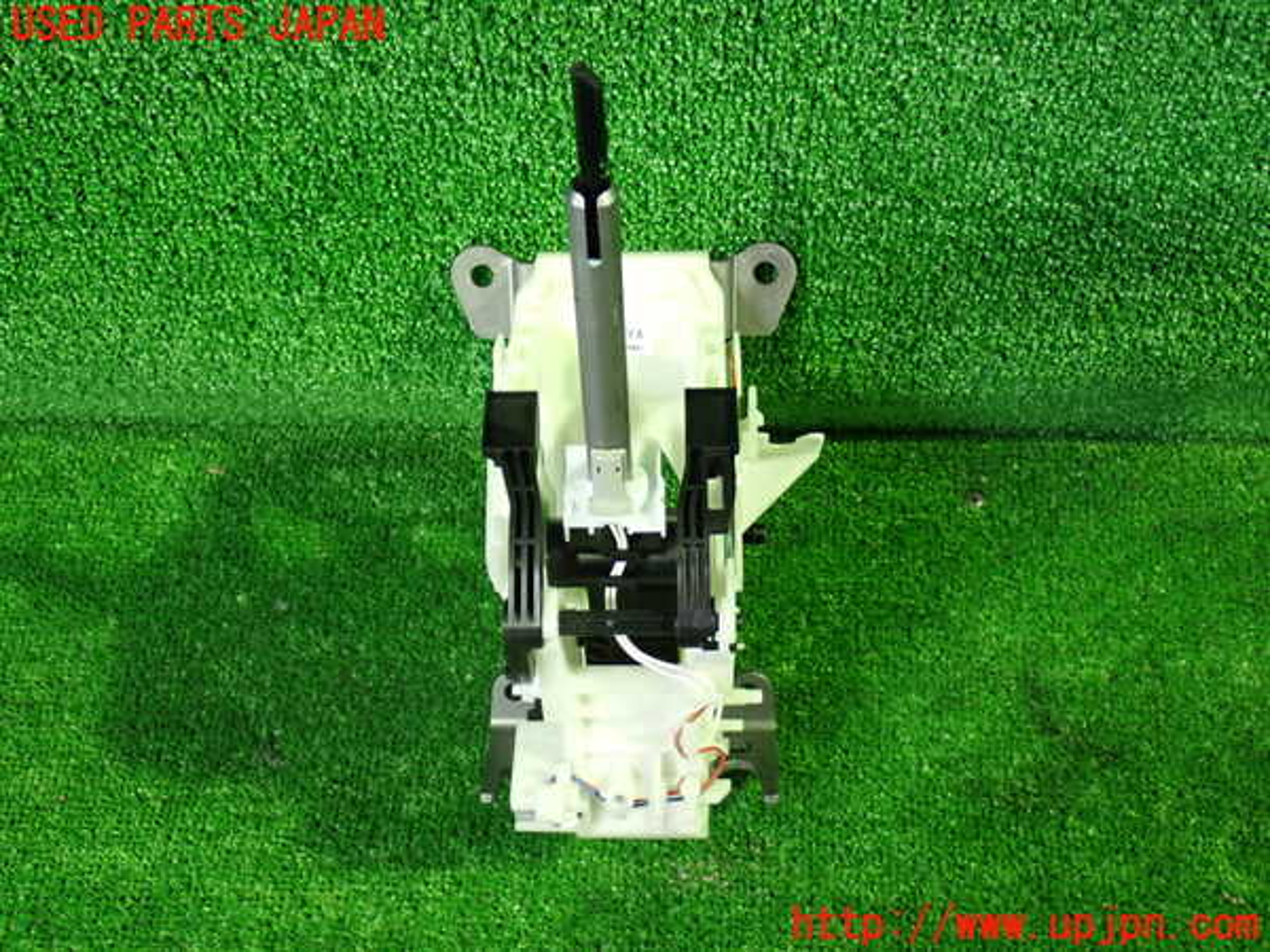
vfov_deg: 35.1
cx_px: 635
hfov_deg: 45.8
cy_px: 476
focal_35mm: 41
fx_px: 1504
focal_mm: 7.31
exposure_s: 1/25
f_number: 2.8
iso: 800
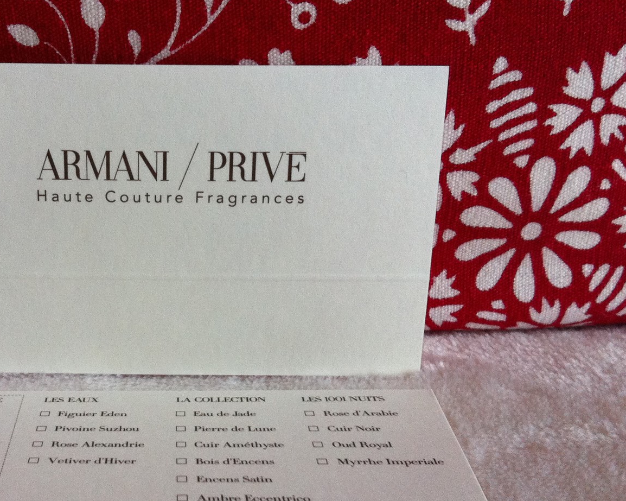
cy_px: 286
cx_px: 168
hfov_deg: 32.5
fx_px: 1056
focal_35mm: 57
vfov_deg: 26.6
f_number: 2.8
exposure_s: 1/120
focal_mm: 3.85
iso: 125
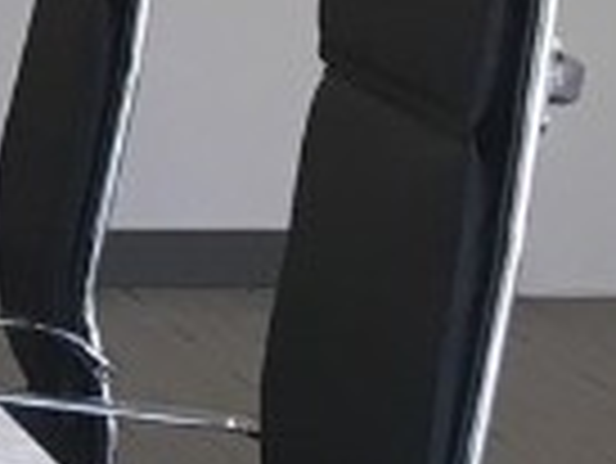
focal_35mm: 216
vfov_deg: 6.6
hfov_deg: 8.3
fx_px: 3847
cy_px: -631
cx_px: -904
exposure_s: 1/40
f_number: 2.2
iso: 25
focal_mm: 4.15
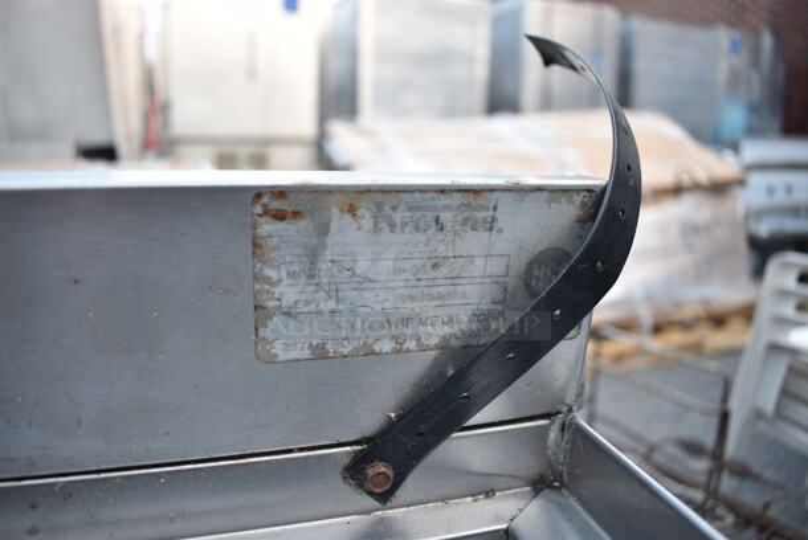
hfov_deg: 67.3
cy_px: 270
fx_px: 607
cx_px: 404
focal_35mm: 27
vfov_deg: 48.0
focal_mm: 18
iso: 360
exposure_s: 1/30
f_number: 3.5
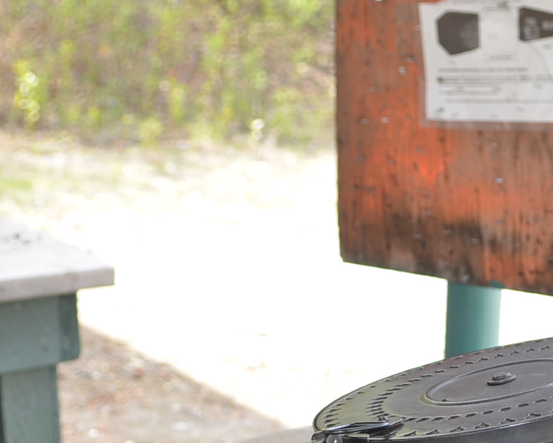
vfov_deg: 16.3
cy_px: 541
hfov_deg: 21.2
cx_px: 362
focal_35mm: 90
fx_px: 1473
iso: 100
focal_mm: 20
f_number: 2.8
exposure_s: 1/160
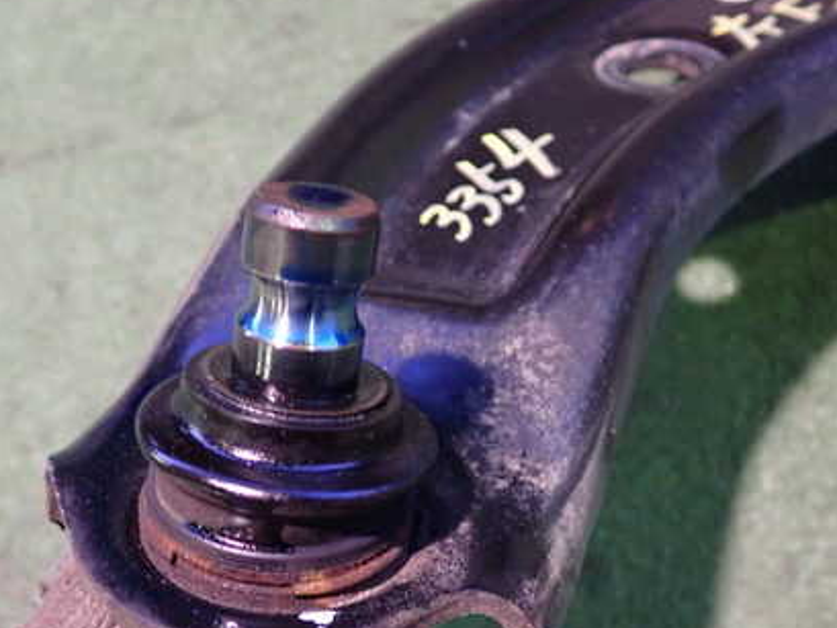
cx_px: 313
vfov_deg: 32.7
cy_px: 397
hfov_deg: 42.6
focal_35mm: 44
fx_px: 1064
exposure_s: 1/25
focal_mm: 5.4
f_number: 2.3
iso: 800
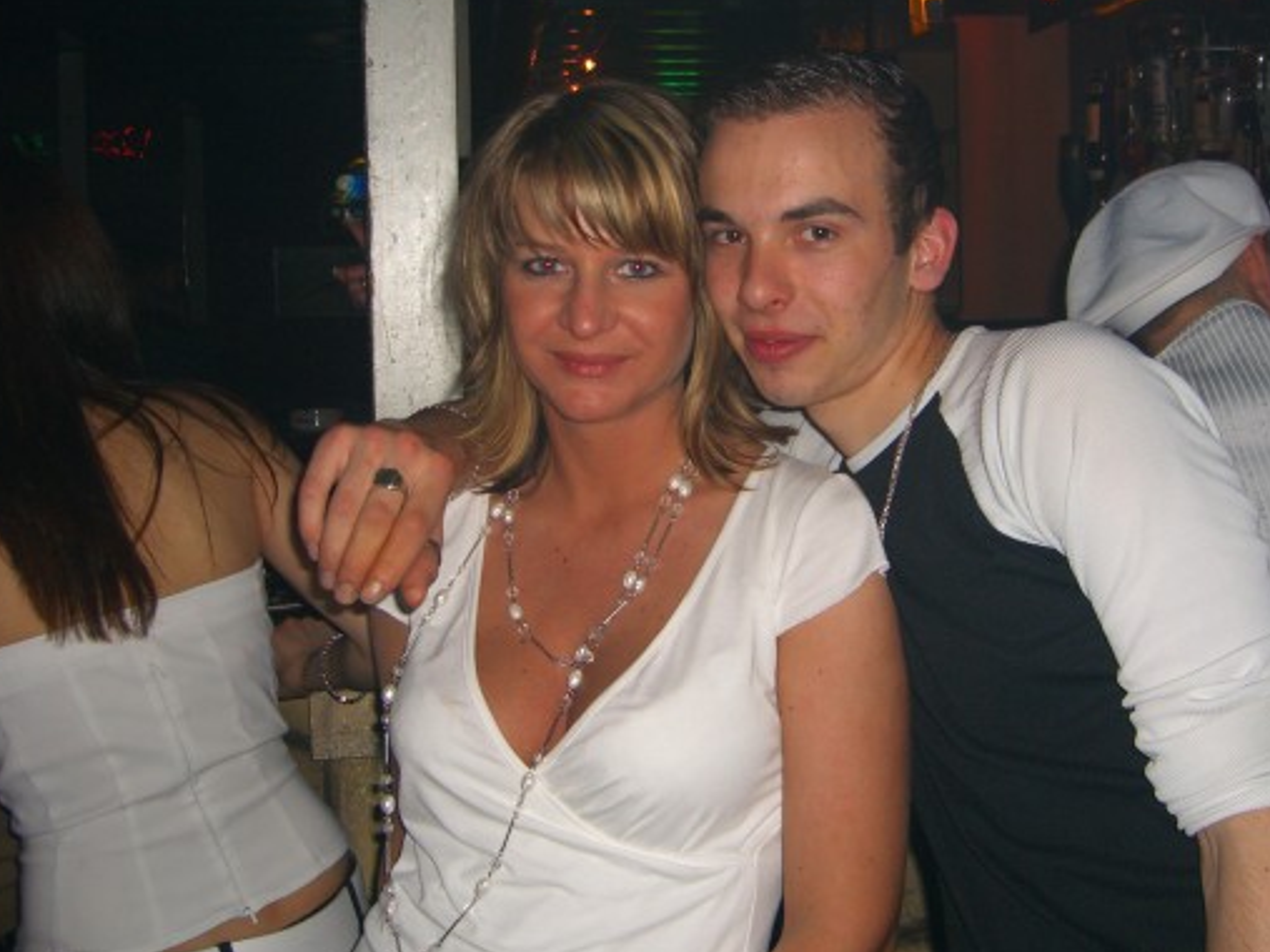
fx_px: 1651
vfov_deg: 32.1
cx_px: 714
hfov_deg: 42.0
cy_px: 408
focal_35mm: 45
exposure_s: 1/60
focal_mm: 7.9
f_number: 2.8
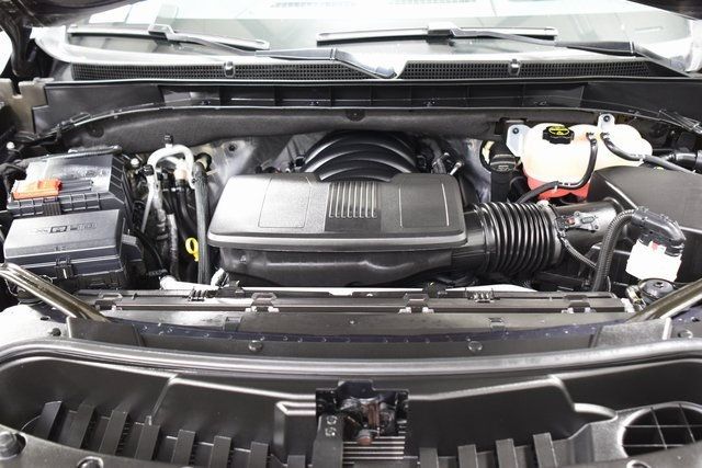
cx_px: 351
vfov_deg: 36.9
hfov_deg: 53.1
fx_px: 702
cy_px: 234
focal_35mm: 36
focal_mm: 24
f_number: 2.8
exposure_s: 1/13
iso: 1600
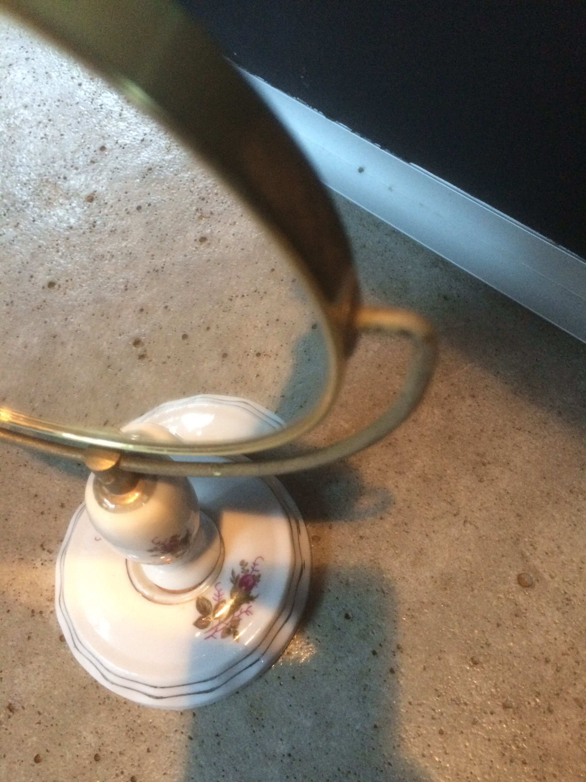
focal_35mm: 29
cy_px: 391
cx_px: 293
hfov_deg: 48.2
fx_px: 655
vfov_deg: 61.7
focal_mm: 4.15
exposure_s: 1/17
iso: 320
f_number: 2.2
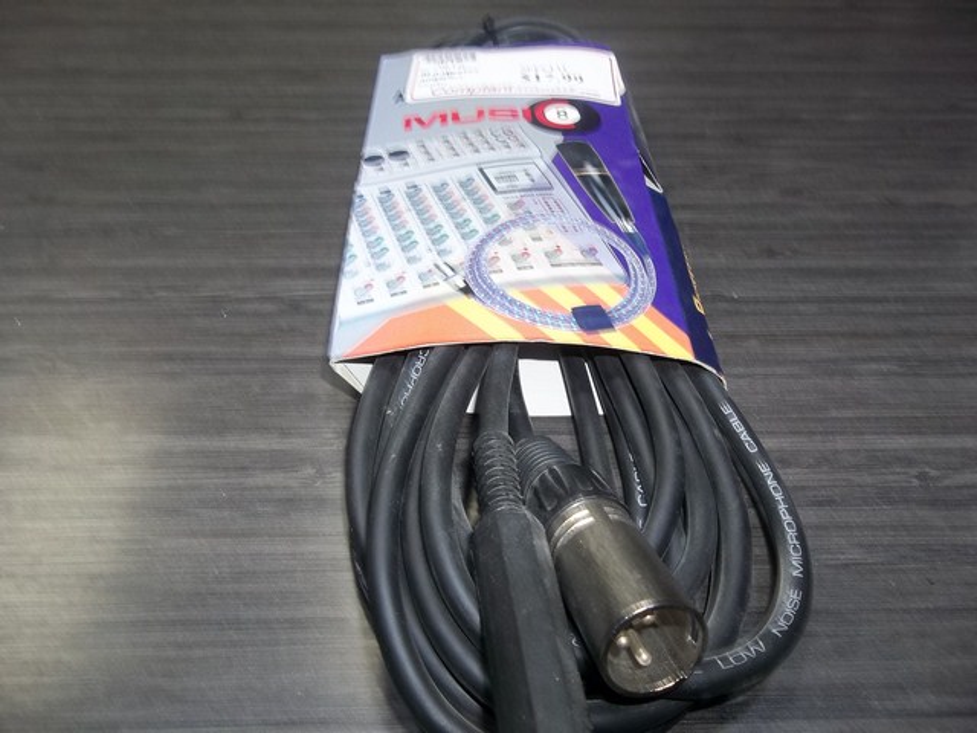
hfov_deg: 65.3
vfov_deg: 51.4
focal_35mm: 27
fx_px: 762
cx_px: 488
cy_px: 366
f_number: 3.5
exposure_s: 1/30
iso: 80
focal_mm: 4.9
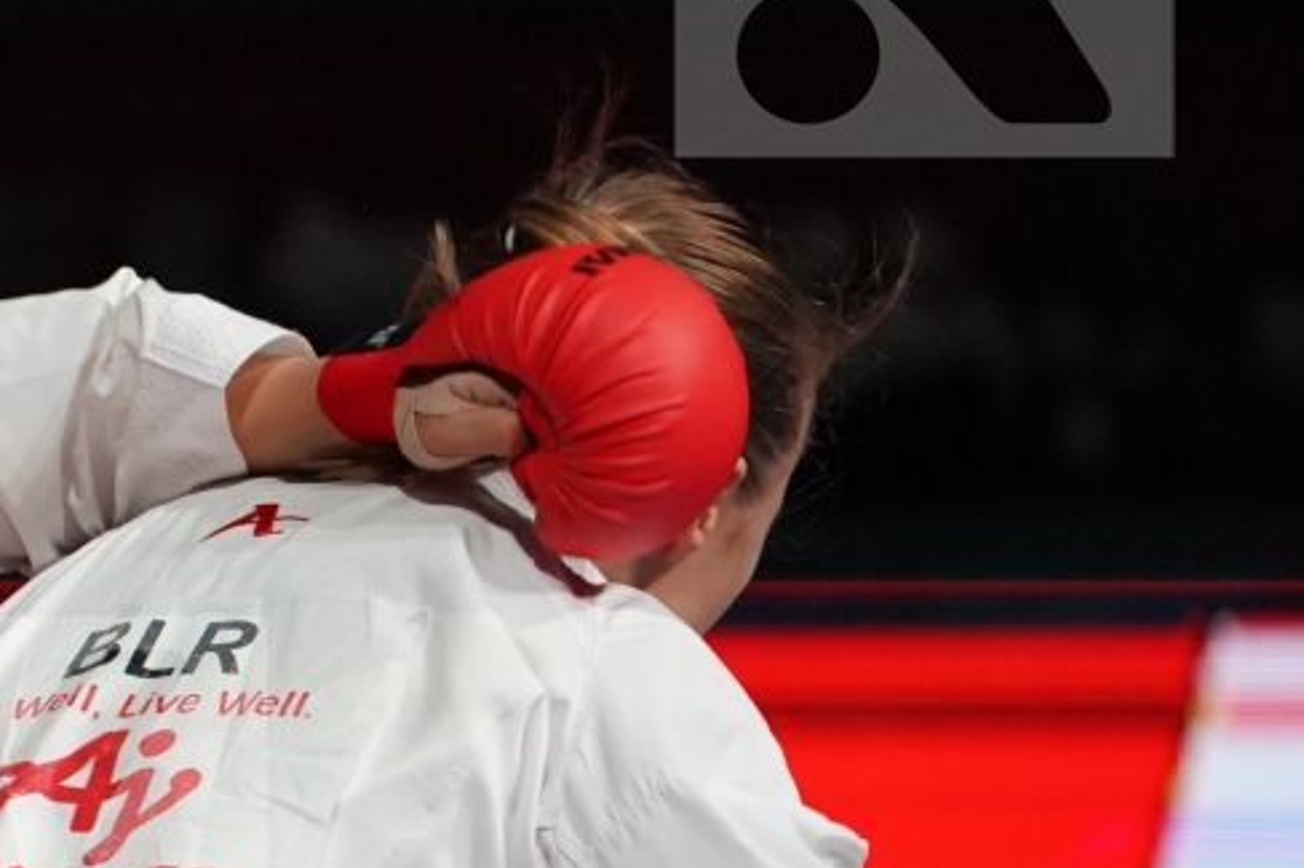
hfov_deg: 2.8
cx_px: -887
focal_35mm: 730
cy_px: 860
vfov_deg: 1.9
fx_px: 26432
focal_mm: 198
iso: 2000
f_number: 2.8
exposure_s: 1/1000
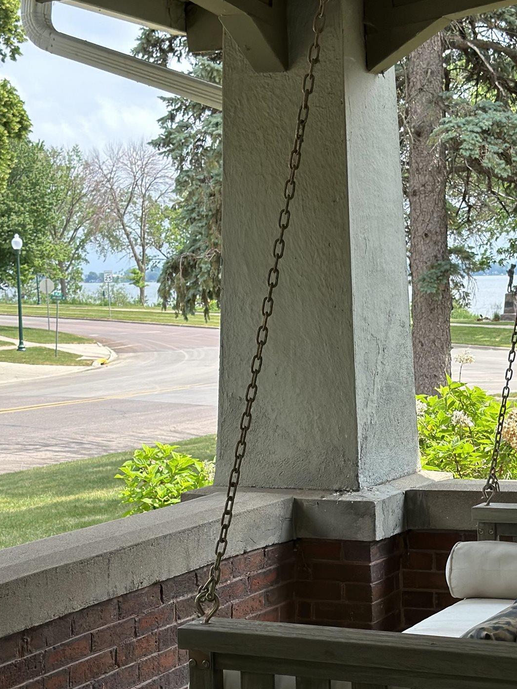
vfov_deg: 24.6
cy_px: 439
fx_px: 1573
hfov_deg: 18.6
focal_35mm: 79
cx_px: 383
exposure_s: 1/3155
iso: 80
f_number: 1.78
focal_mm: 6.86
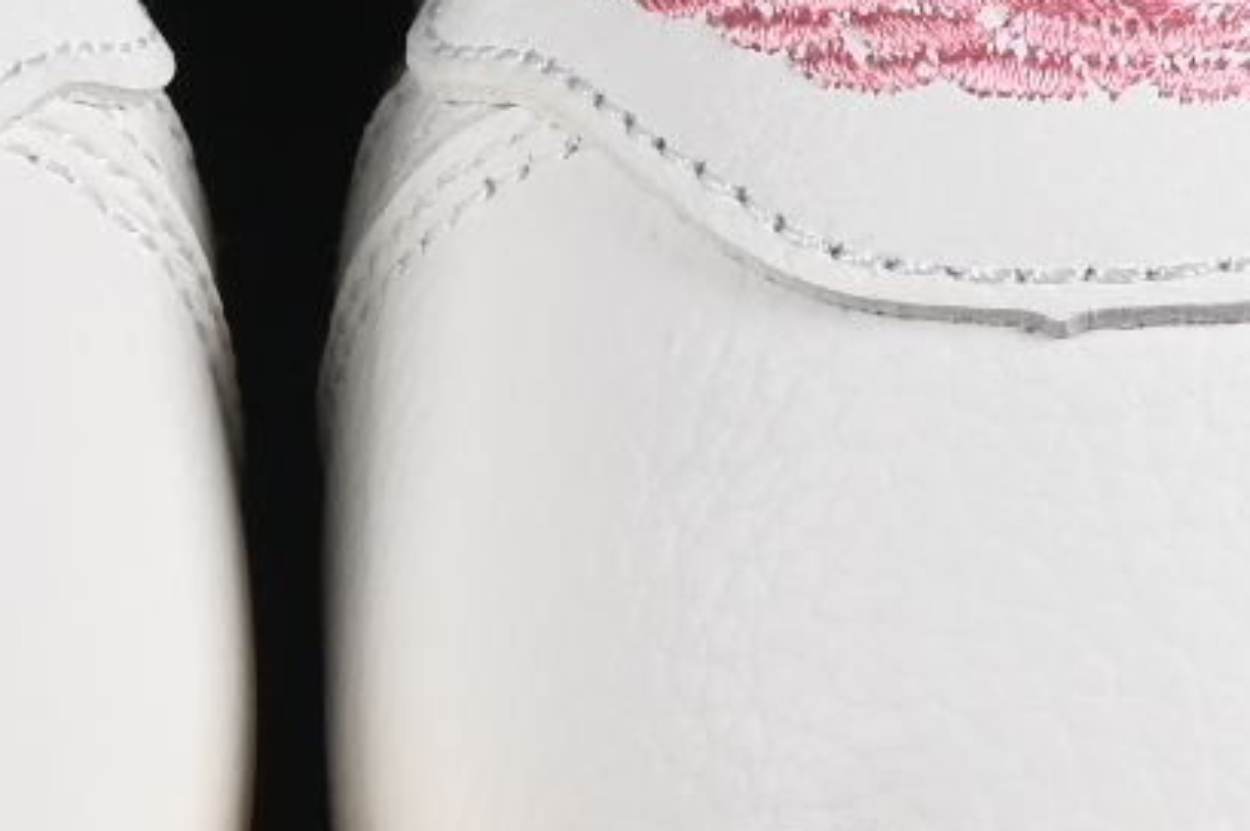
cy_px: -183
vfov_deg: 2.7
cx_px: 290
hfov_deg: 4.0
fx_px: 17728
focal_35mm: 511
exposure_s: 1/80
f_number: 8
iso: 160
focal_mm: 50
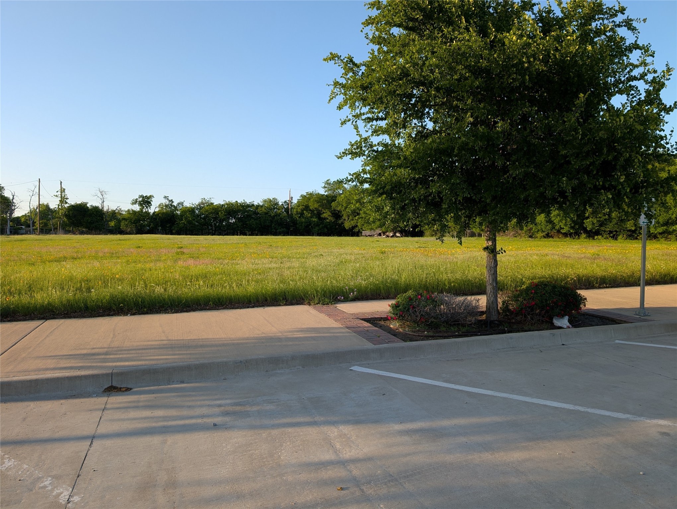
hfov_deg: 71.5
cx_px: 338
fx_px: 470
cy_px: 254
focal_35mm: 24
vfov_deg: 56.9
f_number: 1.68
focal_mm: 6.9
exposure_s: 1/359
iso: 20
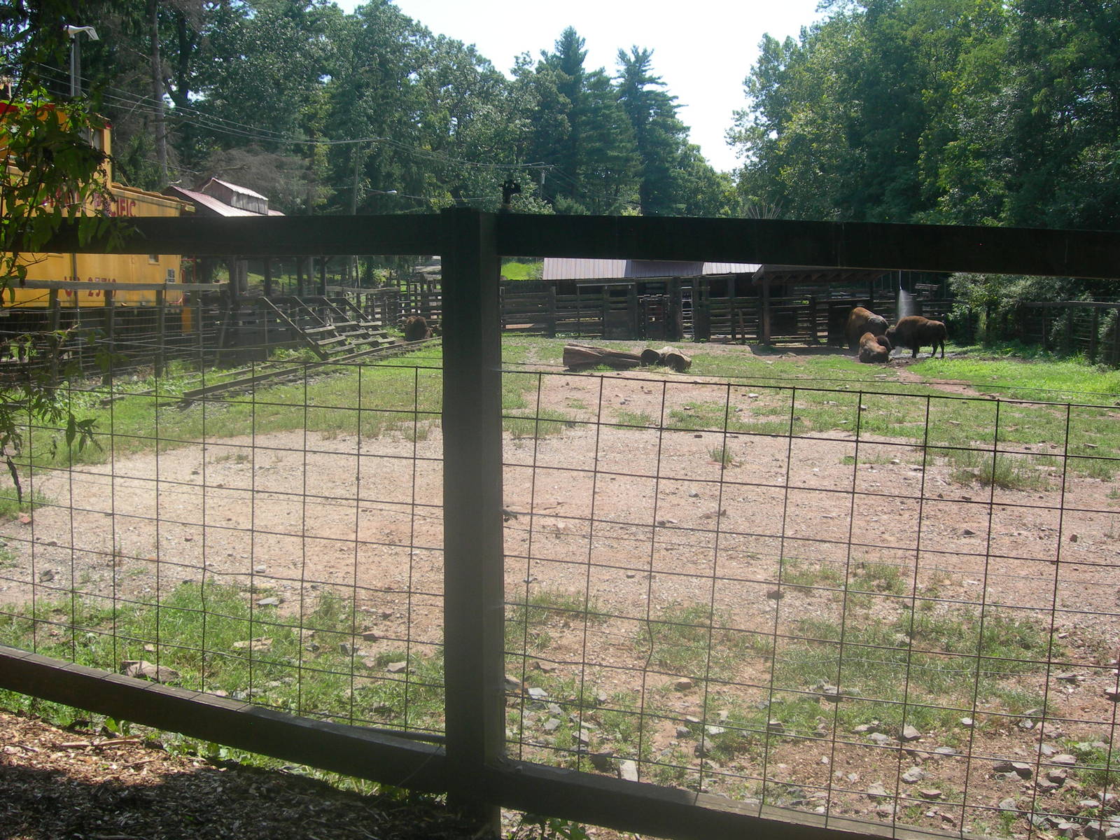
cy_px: 420
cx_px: 560
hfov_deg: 49.0
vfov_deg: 37.7
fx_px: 1229
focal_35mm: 38
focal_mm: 7.8
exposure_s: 1/251
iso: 50
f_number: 4.8
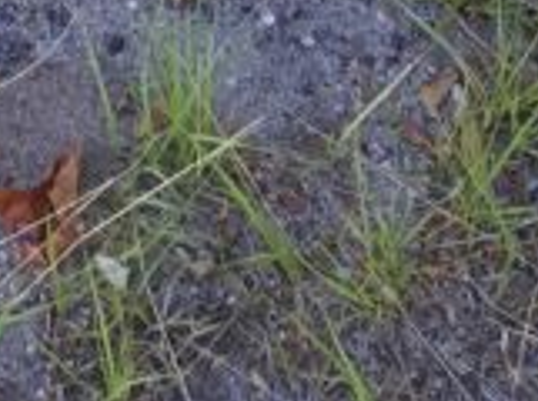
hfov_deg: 10.1
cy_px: -772
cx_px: -424
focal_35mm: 185
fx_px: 2869
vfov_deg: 7.2
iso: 40
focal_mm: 4.15
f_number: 2.2
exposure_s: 1/120
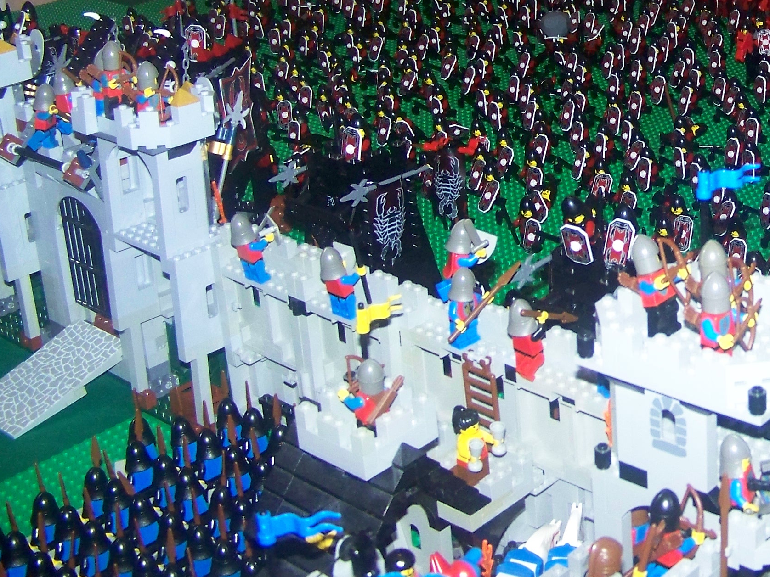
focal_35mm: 66
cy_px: 98
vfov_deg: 21.9
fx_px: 1468
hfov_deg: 28.2
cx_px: 701
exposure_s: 1/30
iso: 200
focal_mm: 5.85
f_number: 2.8
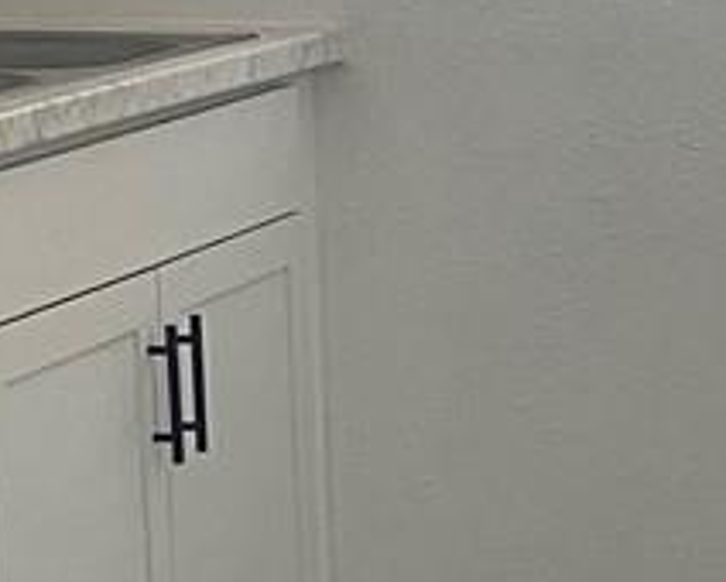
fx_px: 3957
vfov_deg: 8.4
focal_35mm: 184
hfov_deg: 10.3
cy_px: 558
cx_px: 945
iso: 200
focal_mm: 5.1
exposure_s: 1/60
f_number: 1.6
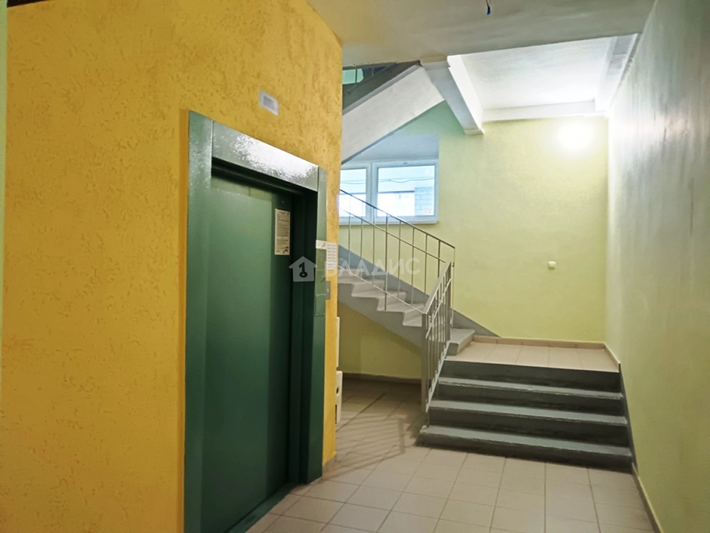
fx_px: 554
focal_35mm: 27
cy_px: 266
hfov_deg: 65.3
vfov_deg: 51.4
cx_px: 355
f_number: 1.9
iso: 3645
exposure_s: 1/25
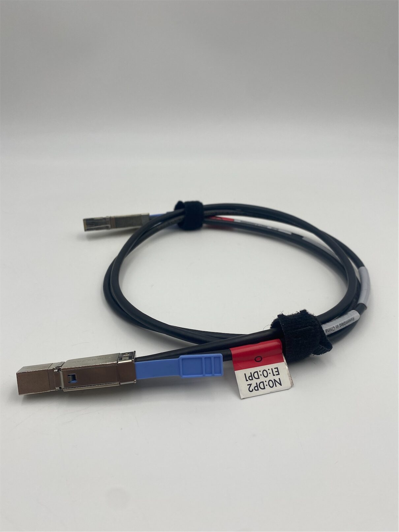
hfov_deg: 53.1
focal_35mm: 26
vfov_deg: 67.3
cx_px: 200
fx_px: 400
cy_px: 266
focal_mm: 4.25
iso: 32
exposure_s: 1/152
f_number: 1.8
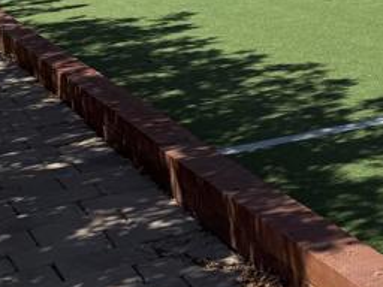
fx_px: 1062
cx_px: 670
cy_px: 15
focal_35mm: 96
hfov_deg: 17.1
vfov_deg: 15.2
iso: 80
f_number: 1.78
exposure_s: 1/4673
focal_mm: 6.76
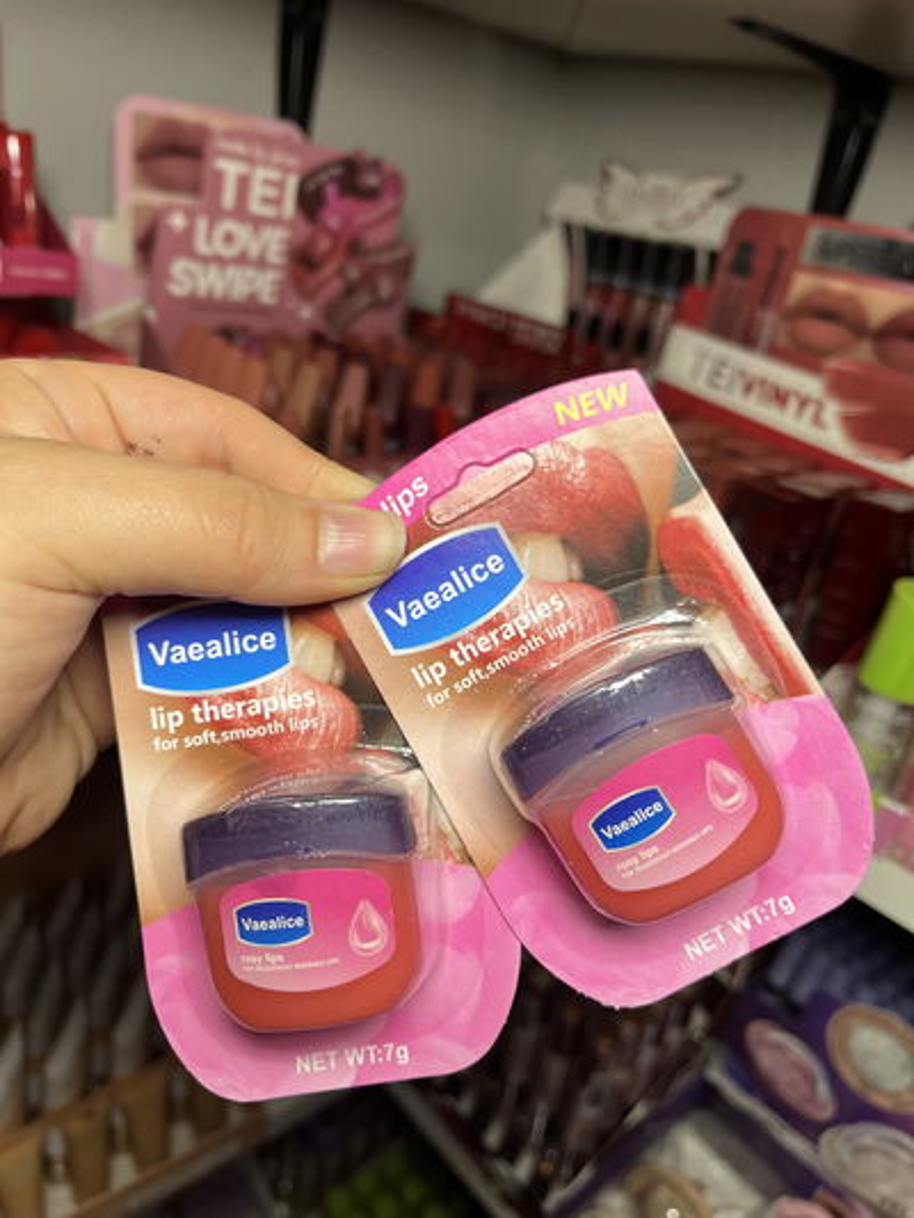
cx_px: 457
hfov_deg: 53.1
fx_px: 915
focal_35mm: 26
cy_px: 609
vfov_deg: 67.3
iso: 64
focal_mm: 5.1
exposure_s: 1/115
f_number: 1.6
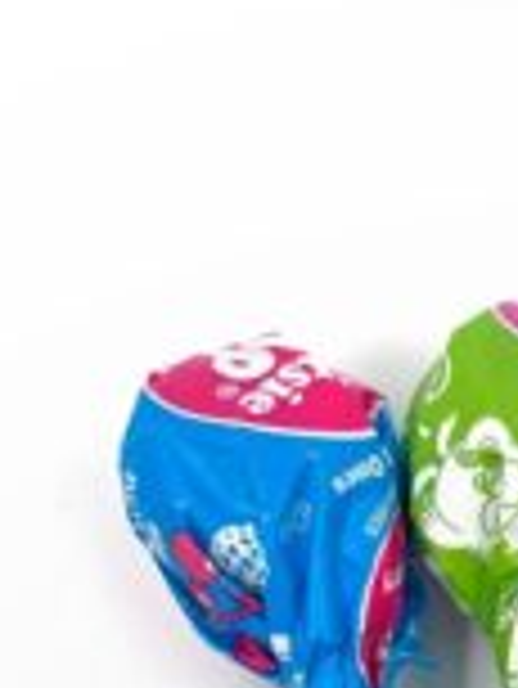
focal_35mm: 68
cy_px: 764
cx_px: 550
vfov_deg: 26.2
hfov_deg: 20.7
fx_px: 1355
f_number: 1.6
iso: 50
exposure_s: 1/751
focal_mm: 5.1
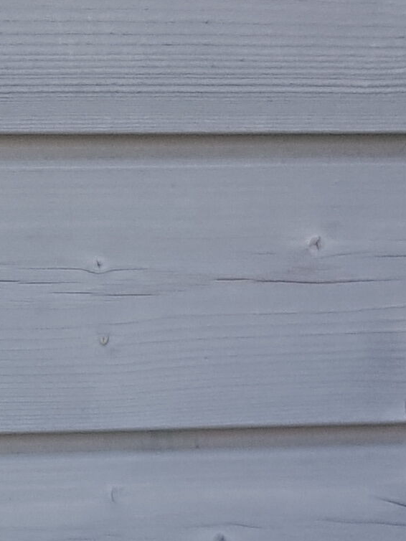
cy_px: 681
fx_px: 2172
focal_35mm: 139
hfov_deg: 10.1
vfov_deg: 13.7
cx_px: -309
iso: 40
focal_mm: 4.2
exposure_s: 1/369
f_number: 1.7
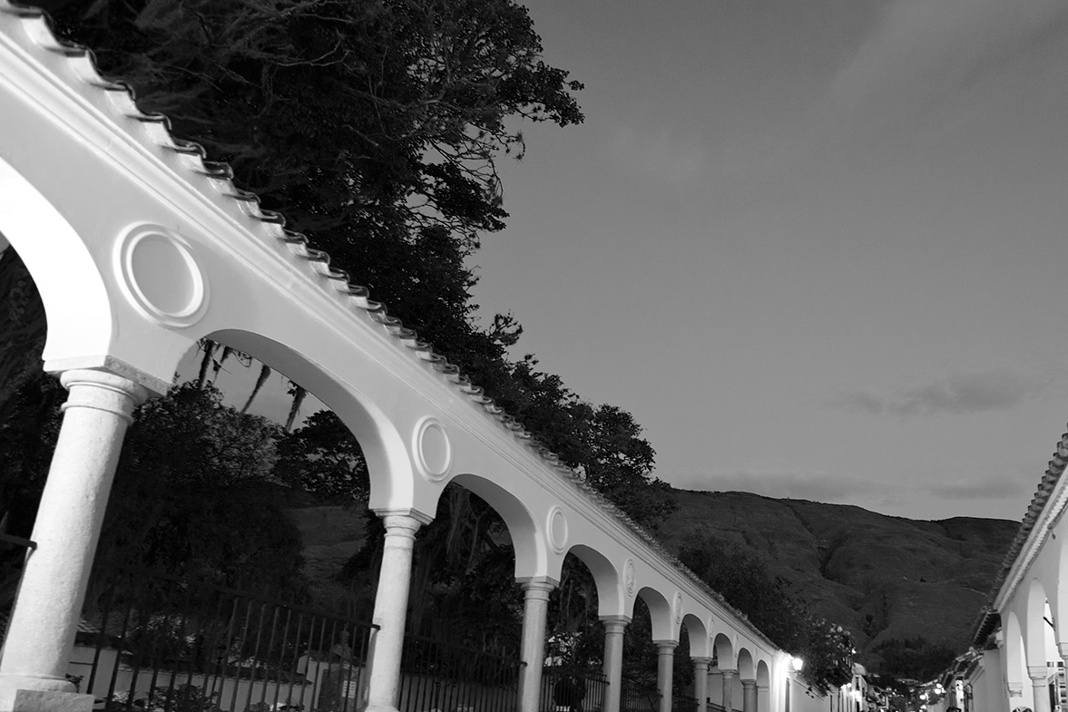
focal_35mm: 26
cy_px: 521
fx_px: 771
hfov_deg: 66.5
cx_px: 752
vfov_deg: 48.0
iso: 400
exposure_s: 1/20
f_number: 4
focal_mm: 17
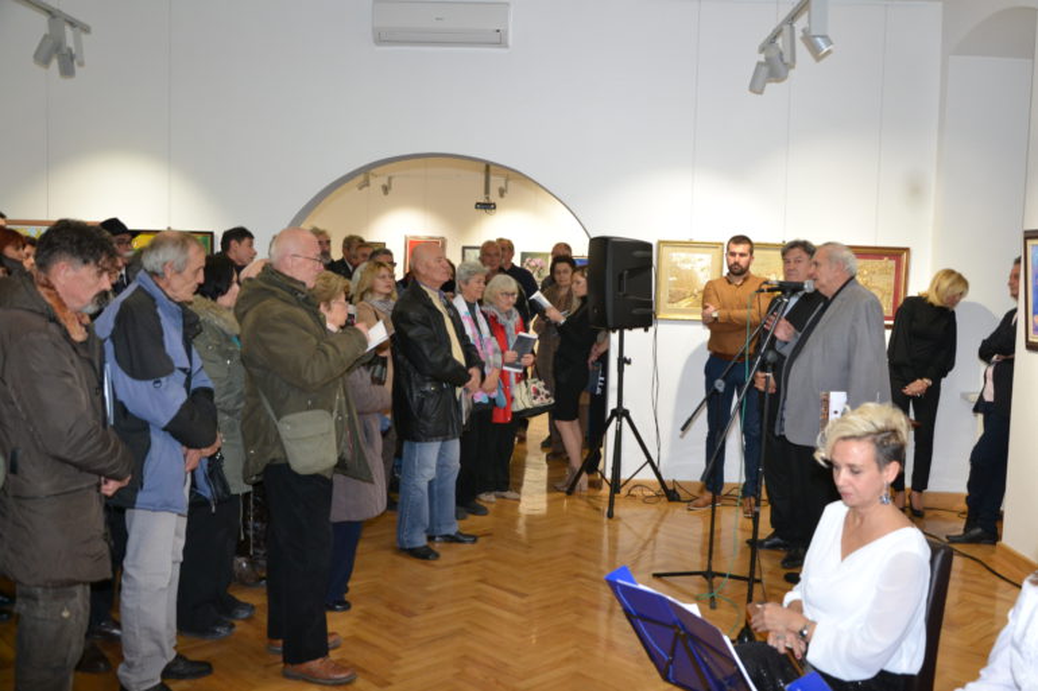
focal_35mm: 36
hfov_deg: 53.1
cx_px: 519
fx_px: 1038
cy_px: 346
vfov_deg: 36.9
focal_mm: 24
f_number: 5
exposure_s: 1/60
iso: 800
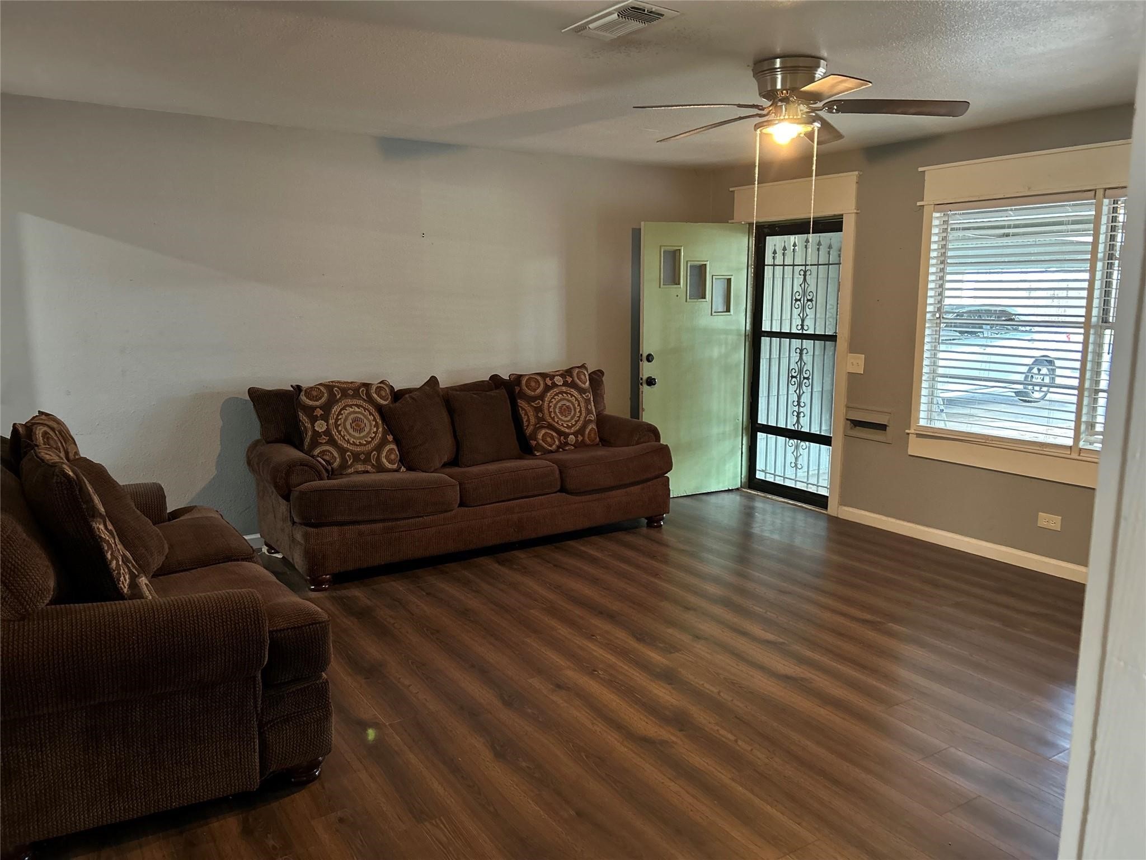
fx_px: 861
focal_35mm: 26
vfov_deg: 53.1
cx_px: 573
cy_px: 430
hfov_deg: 67.3
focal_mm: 5.7
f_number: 1.5
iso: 500
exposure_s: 1/40
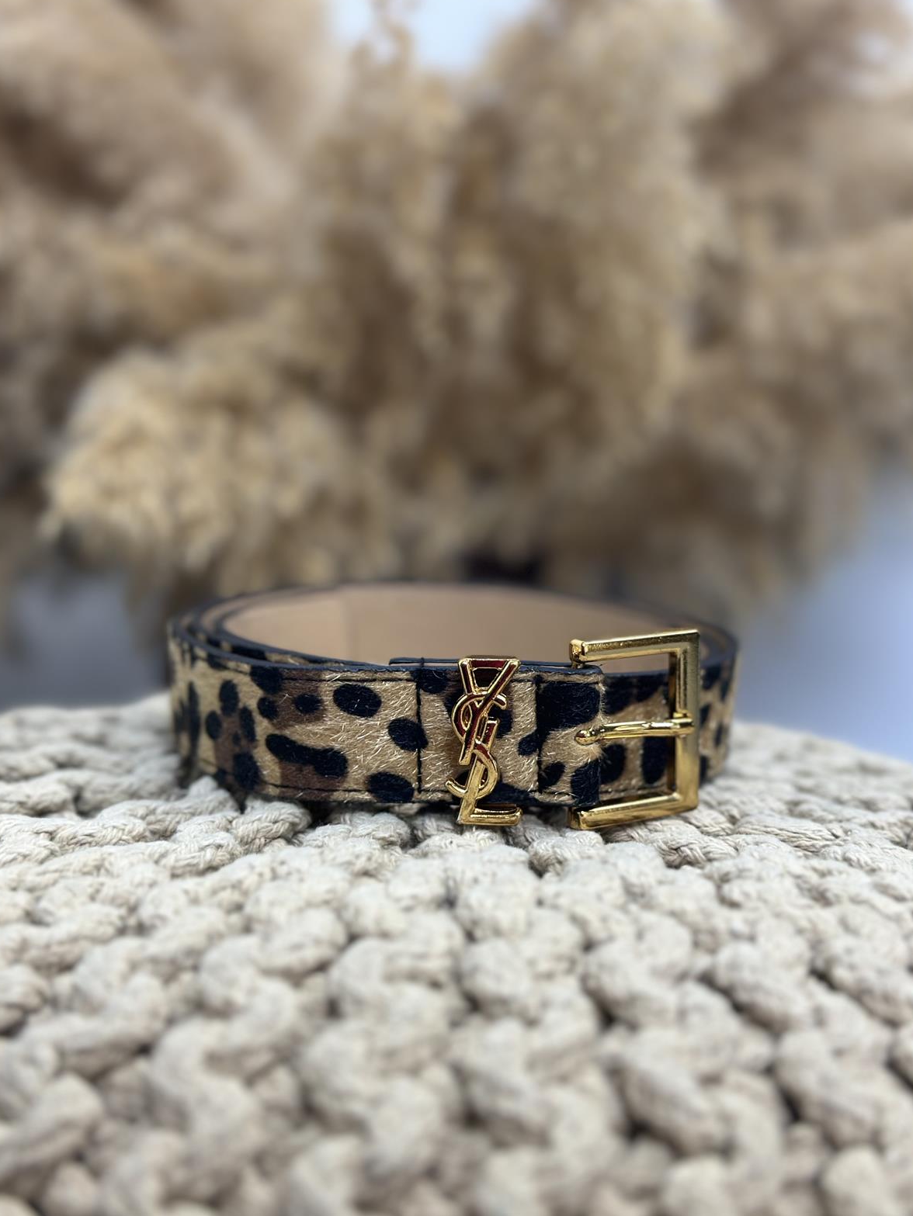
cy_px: 611
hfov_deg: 29.7
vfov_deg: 38.9
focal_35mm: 49
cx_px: 458
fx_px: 1722
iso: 64
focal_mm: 6.86
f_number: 1.78
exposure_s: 1/50
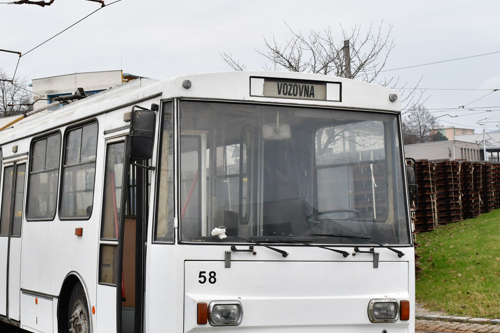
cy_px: 170
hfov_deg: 27.1
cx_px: 157
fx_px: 1028
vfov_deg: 18.4
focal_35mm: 74
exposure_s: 1/60
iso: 500
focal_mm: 32
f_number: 8
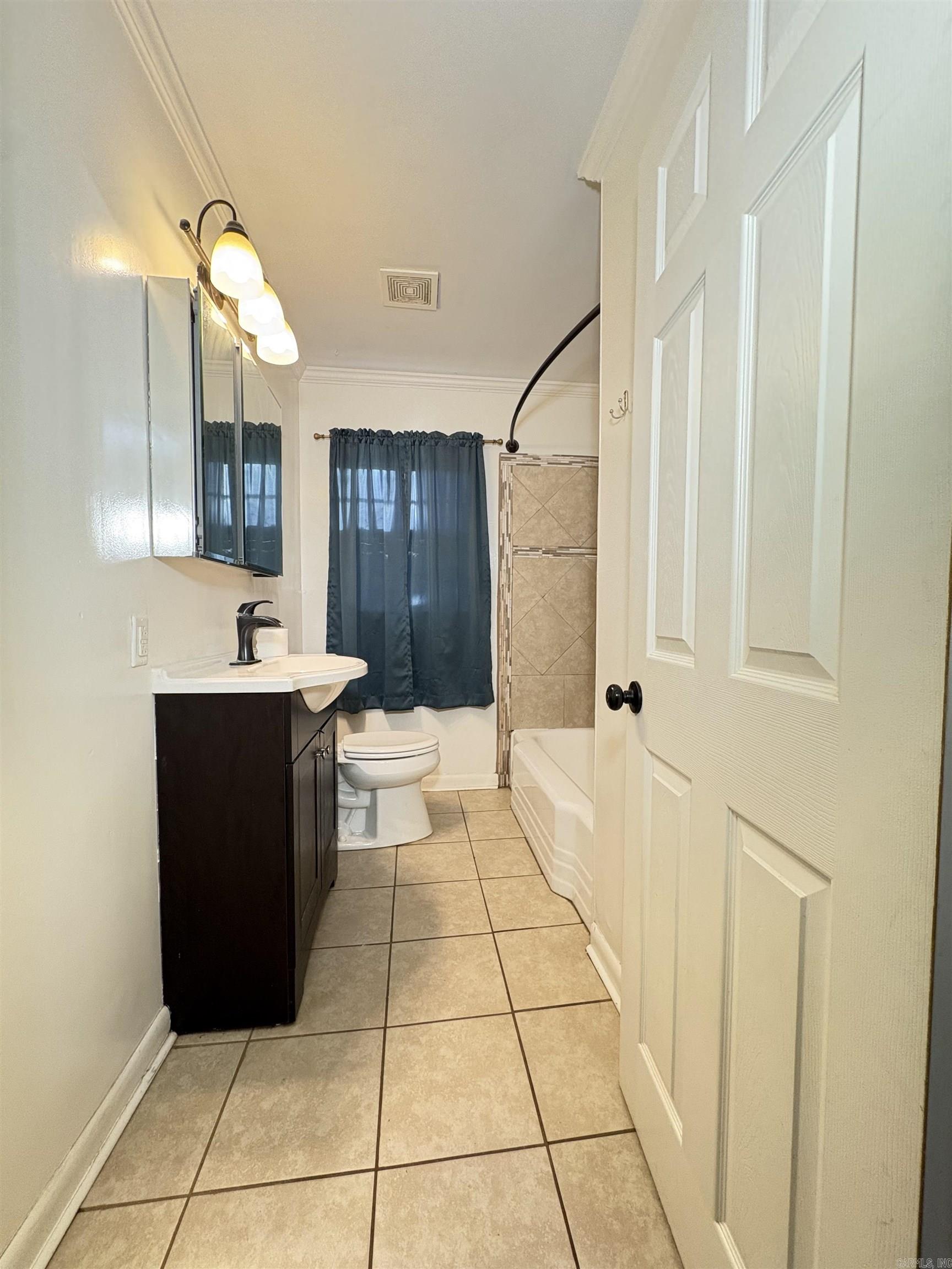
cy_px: 634
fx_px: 513
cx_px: 476
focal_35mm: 14
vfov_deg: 102.1
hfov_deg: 85.7
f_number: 2.2
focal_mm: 2.22
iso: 320
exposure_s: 1/60
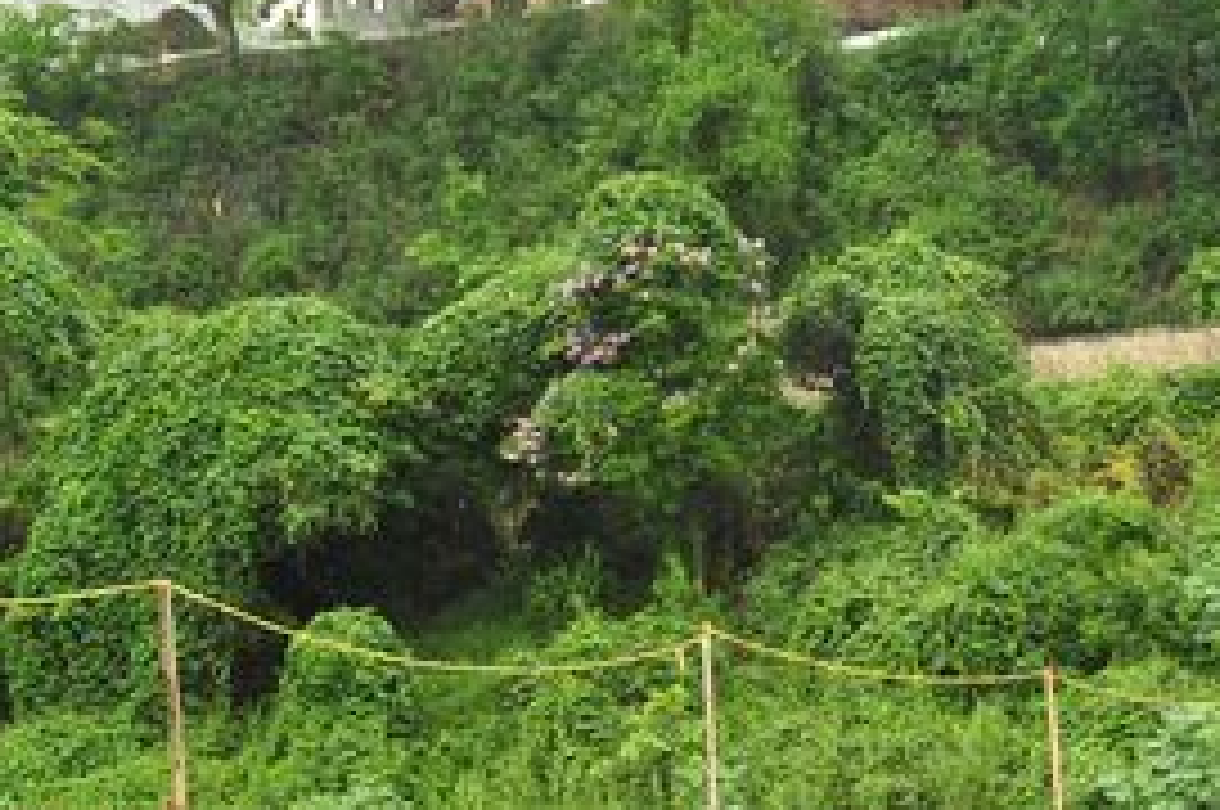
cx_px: 675
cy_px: 770
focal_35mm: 118
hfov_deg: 17.4
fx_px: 3994
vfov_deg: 11.5
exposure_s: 1/160
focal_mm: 40
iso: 200
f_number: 6.3
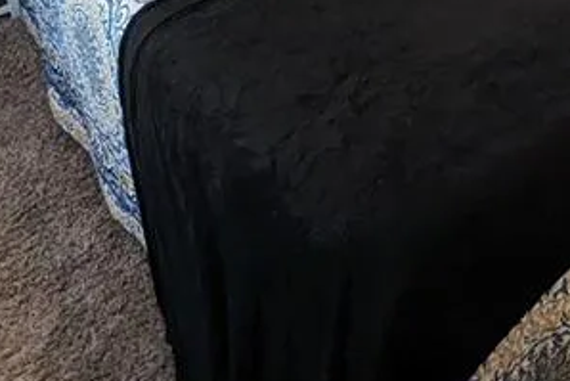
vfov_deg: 18.5
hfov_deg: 32.9
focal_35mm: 57
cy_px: -310
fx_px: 903
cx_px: 536
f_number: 2.2
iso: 398
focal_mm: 2.35
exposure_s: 1/68.3
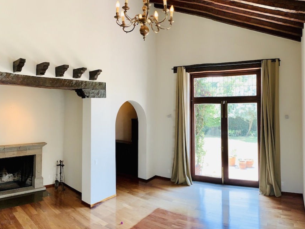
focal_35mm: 32
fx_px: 282
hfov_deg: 56.6
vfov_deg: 44.2
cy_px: 110
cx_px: 133
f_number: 1.8
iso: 125
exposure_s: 1/120
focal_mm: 4.25
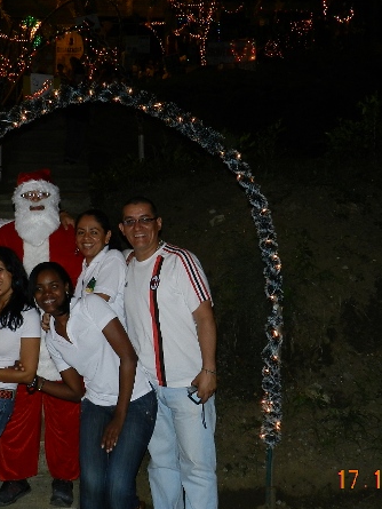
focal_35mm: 46
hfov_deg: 31.3
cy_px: 264
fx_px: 677
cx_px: 134
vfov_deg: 41.2
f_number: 3.7
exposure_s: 1/30
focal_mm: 5.6
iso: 200
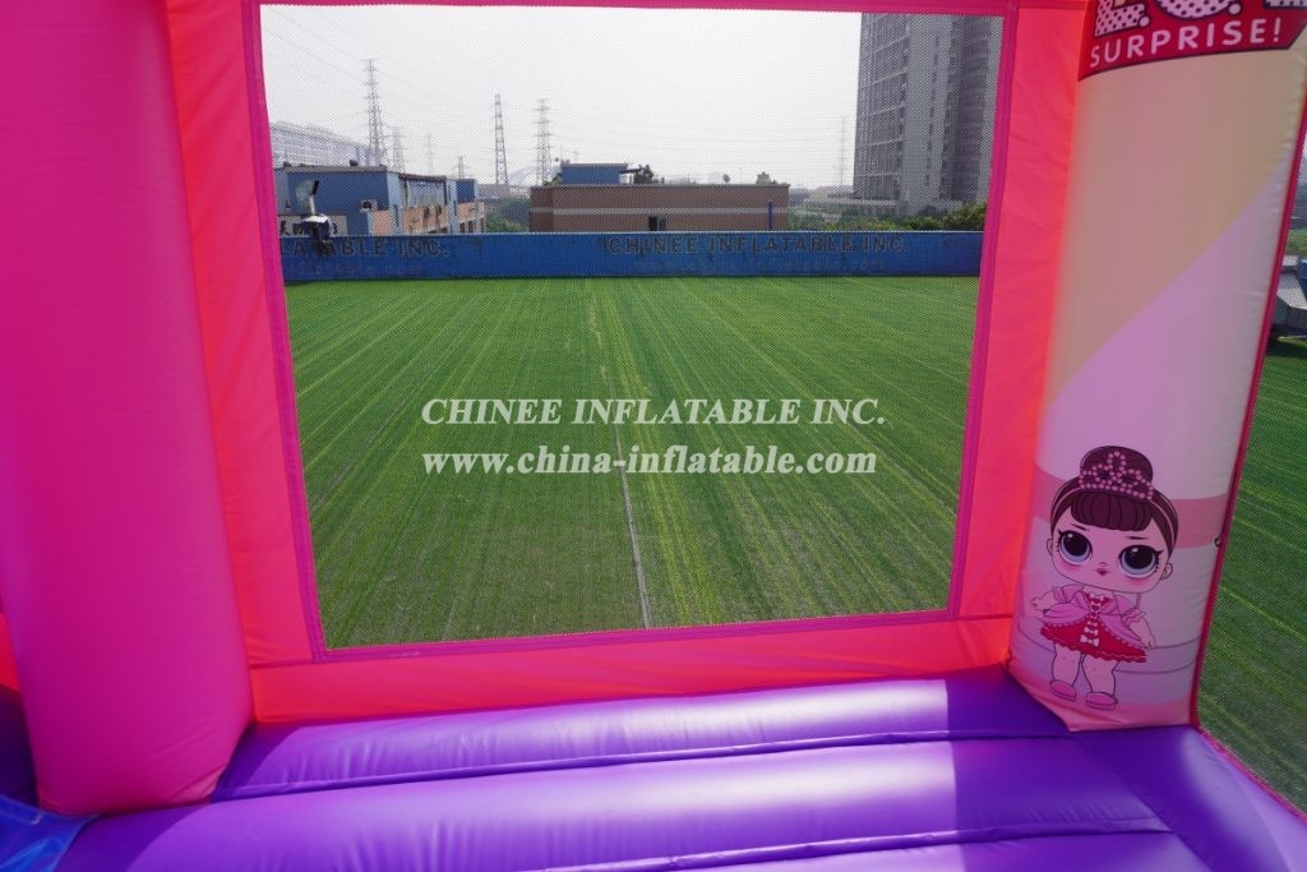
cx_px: 654
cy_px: 436
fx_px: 871
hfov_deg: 73.7
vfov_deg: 53.1
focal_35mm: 24
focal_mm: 16
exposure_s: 1/125
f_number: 9
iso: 100
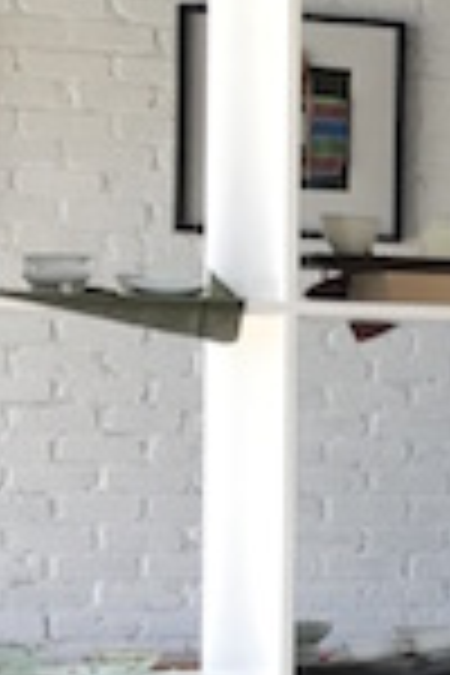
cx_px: 1004
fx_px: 2906
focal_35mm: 155
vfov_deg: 13.2
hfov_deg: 8.3
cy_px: 500
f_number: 1.8
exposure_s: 1/119
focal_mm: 3.99
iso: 25
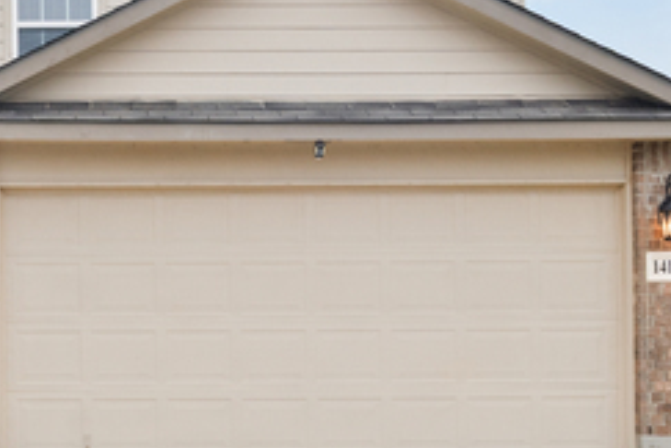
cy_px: 195
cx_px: 127
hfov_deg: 27.8
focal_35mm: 71
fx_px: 1323
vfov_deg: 19.2
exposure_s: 1/60
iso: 200
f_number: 9
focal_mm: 18
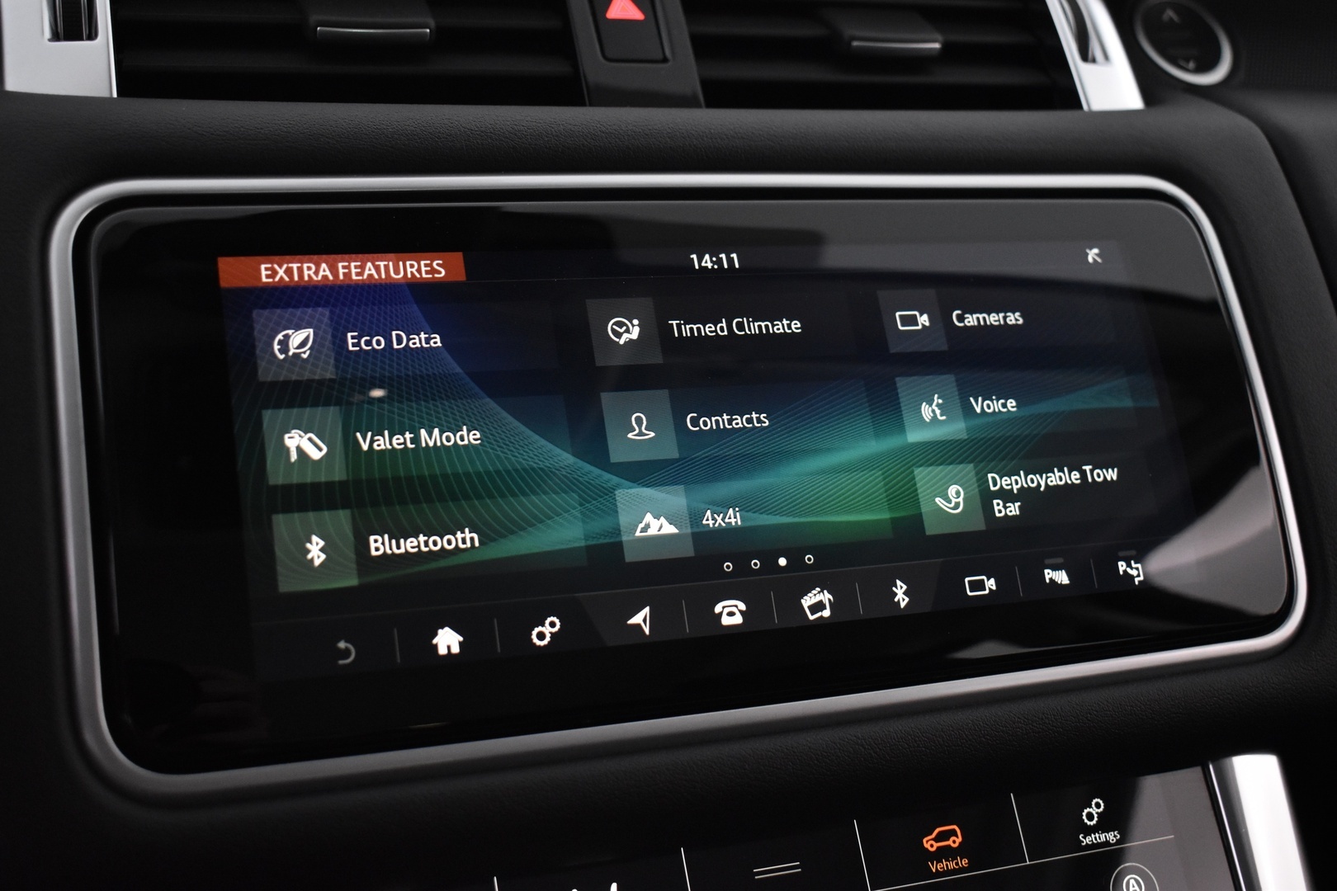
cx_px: 668
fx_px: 1615
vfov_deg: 30.8
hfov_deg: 45.0
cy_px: 446
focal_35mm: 44
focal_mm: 29
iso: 2200
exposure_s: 1/50
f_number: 4.2
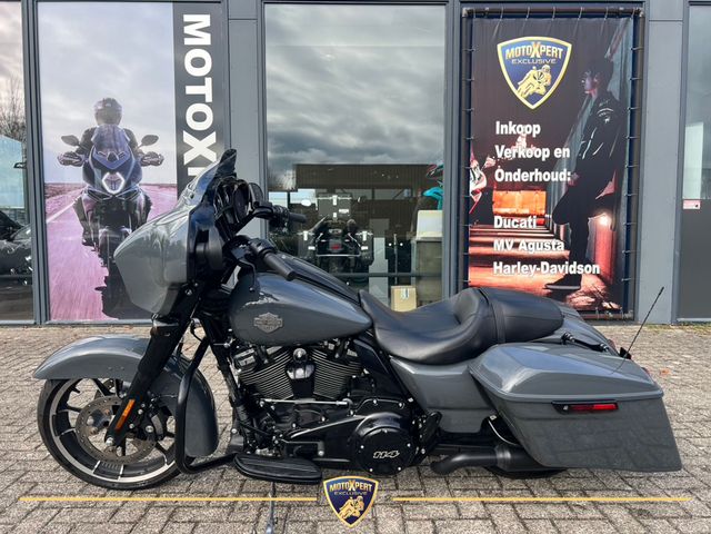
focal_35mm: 26
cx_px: 356
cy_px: 267
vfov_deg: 53.1
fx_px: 534
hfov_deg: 67.3
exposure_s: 1/1135
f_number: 1.5
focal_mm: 5.7
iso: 50
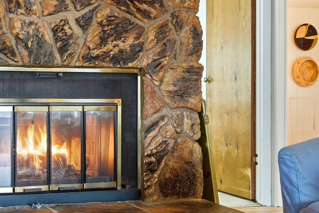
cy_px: 108
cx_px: 61
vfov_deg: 22.3
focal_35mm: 61
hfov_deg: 32.0
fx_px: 541
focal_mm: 35
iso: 400
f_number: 4
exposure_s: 1/125
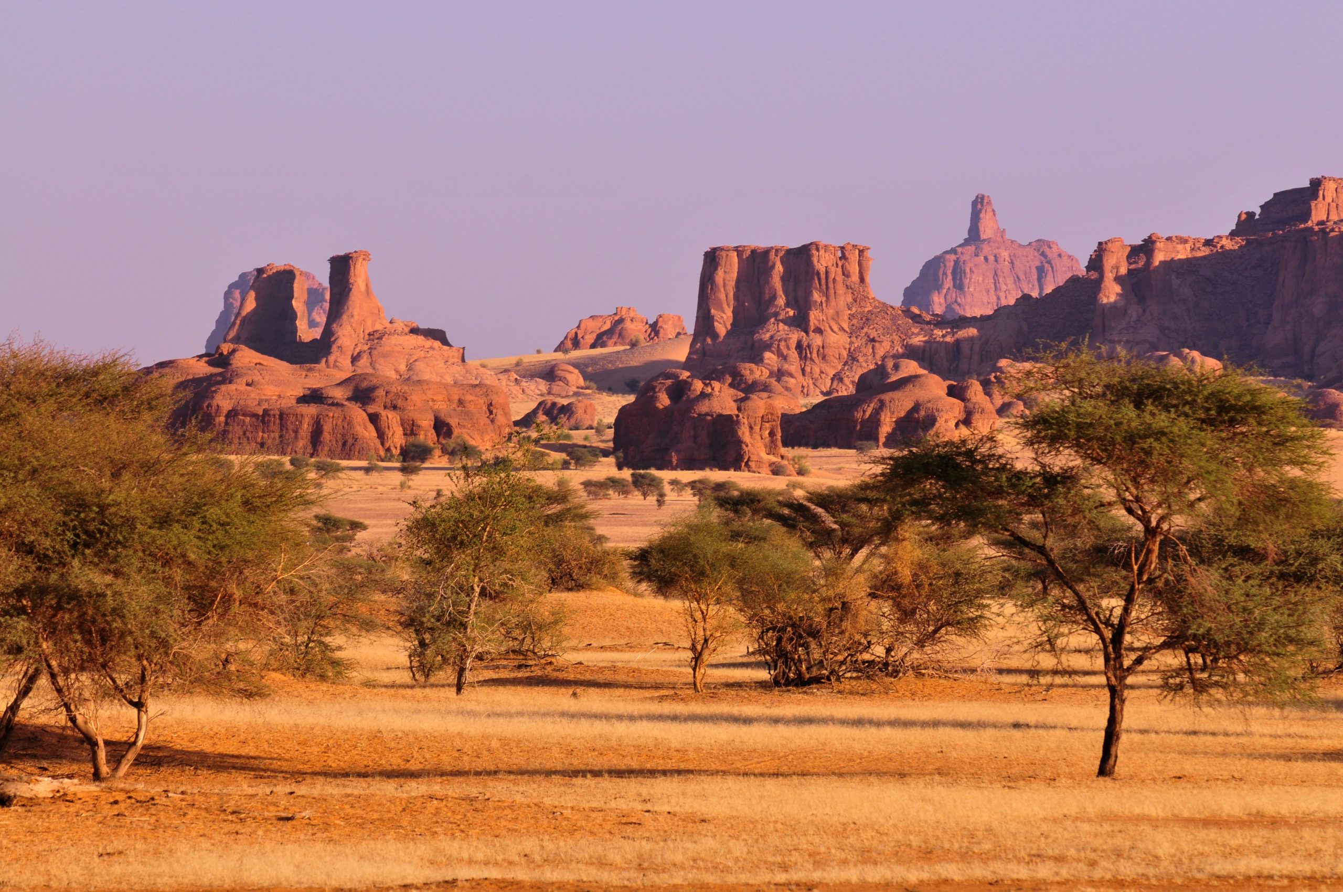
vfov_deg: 4.9
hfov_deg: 7.4
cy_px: 446
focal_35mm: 278
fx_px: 10339
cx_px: 672
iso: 200
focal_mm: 185
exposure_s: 1/250
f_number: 11
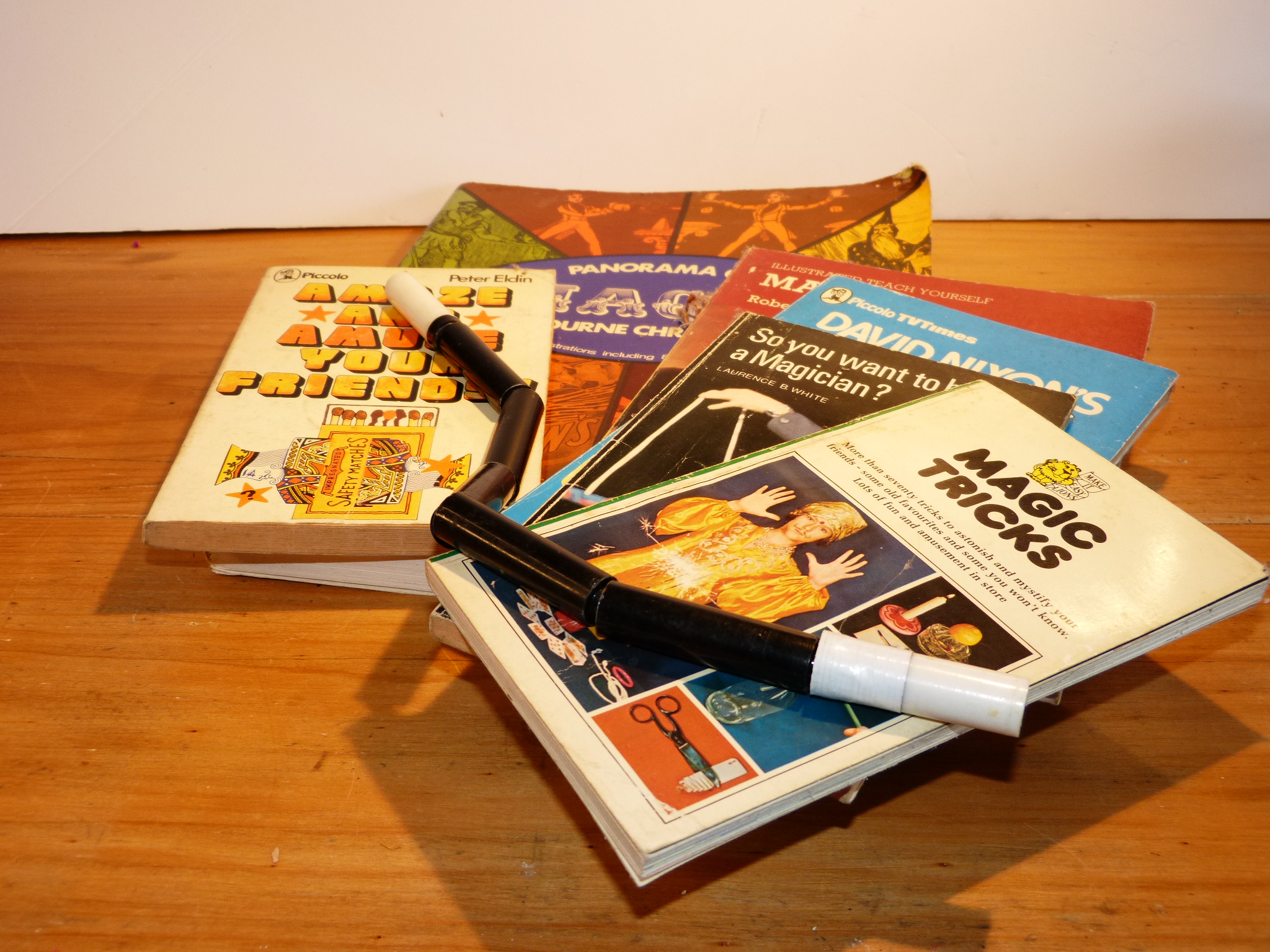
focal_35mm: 40
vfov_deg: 36.0
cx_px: 635
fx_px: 1468
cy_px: 476
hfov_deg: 46.8
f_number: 3.1
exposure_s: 1/60
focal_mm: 7
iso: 100
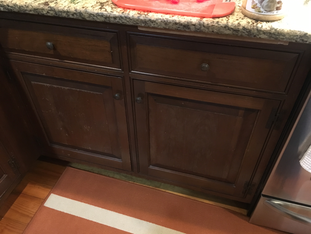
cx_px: 156
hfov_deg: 61.7
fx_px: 261
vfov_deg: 48.2
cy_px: 117
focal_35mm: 29
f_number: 2.2
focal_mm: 4.15
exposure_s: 1/15
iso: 500
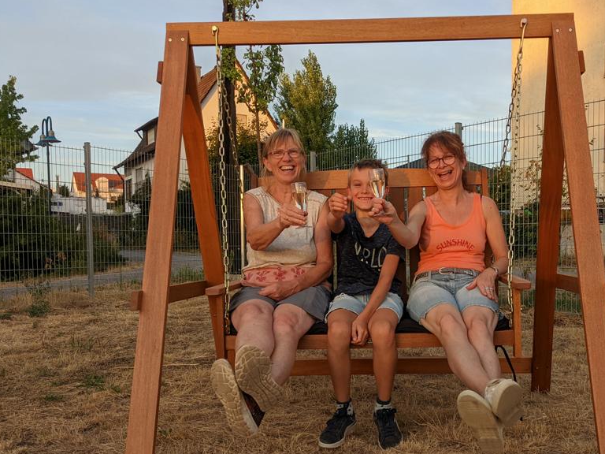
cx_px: 385
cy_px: 262
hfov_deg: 50.7
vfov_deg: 39.6
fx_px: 629
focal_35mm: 36
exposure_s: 1/468
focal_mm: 4.38
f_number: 1.73
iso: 47
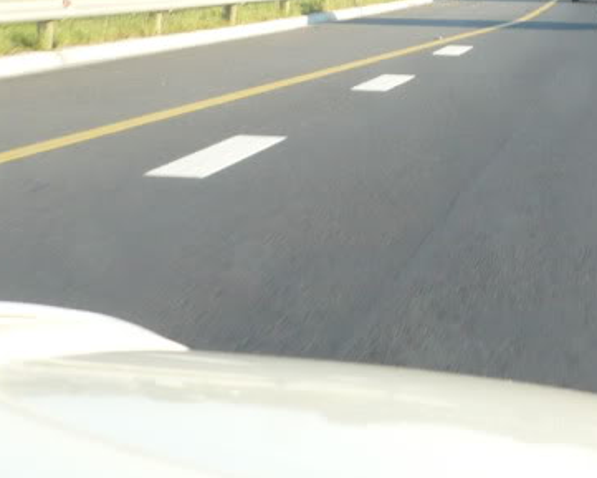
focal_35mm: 97
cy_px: -46
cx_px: 618
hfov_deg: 19.1
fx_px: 1714
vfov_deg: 15.5
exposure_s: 1/250
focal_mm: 5.8
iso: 100
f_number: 2.8
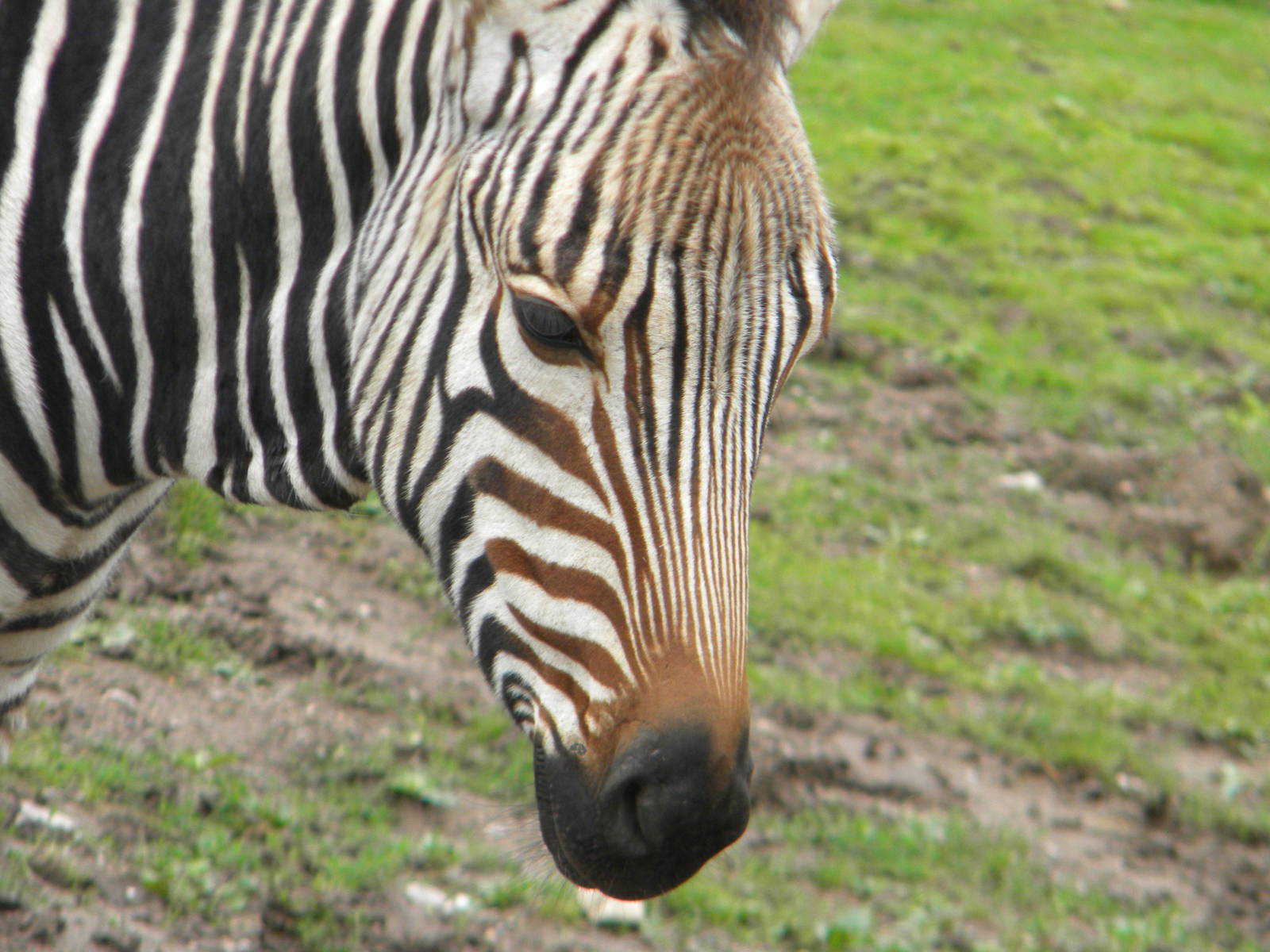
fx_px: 15189
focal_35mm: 414
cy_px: 476
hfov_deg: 4.8
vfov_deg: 3.6
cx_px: 635
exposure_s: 1/267
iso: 148
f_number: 5.4
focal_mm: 75
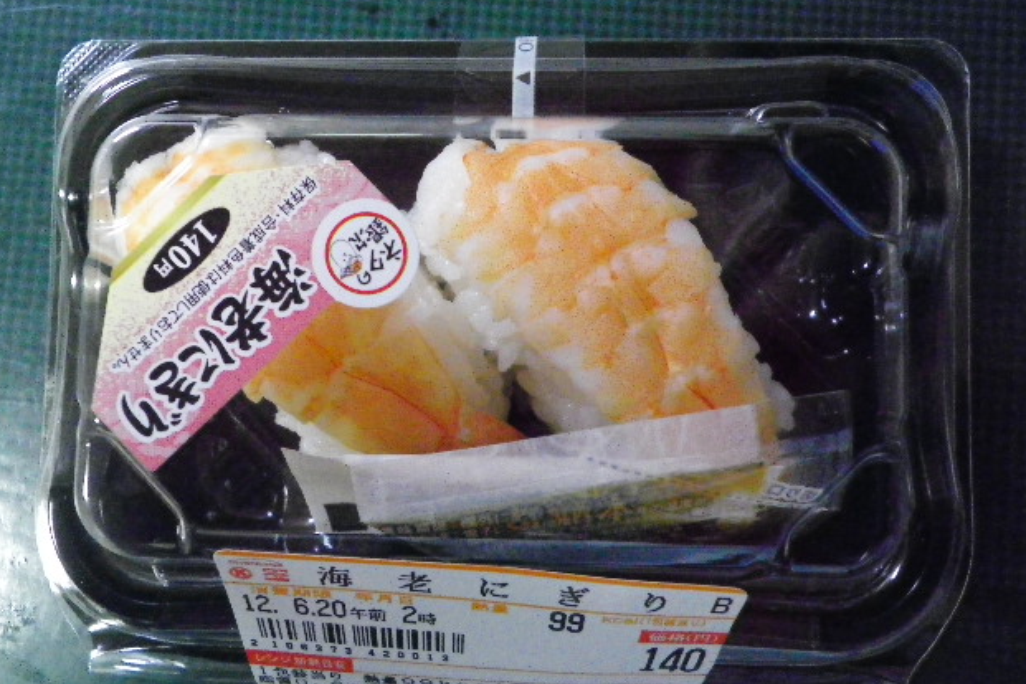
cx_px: 515
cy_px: 345
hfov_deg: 61.9
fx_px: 855
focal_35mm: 30
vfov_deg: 43.6
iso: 800
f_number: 2.6
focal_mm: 4.9
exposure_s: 1/15
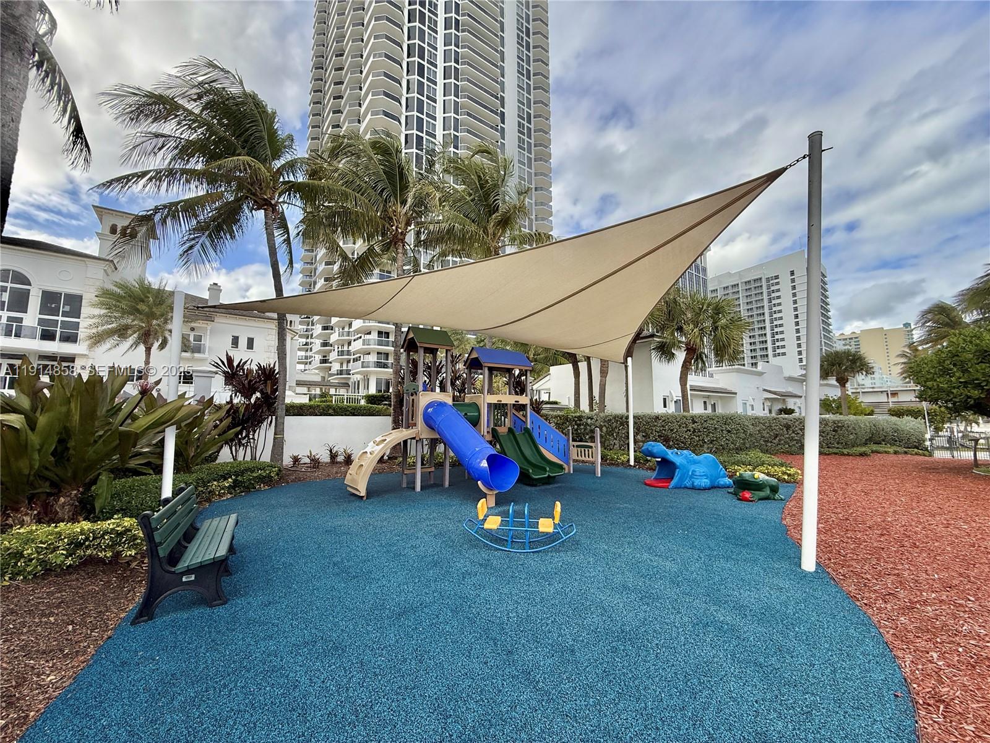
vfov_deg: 85.7
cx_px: 495
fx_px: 400
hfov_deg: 102.1
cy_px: 372
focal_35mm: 14
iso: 64
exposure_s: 1/942
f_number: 2.2
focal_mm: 2.22
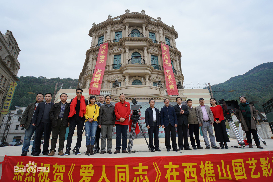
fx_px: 129
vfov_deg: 70.4
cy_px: 91
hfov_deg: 93.3
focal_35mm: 17
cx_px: 136
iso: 100
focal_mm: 17
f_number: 4
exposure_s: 1/640
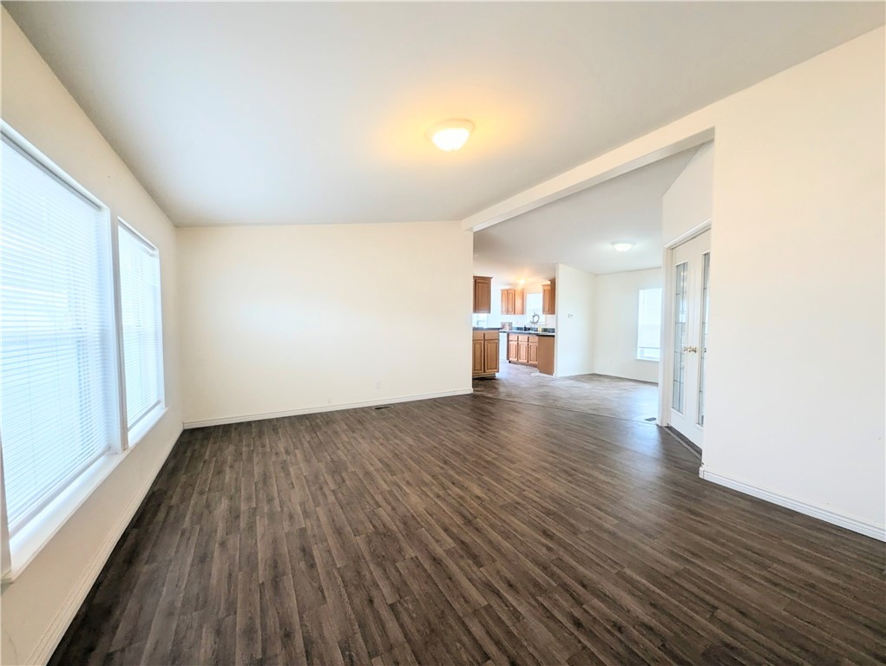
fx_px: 333
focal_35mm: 13
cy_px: 333
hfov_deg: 106.1
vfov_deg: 90.0
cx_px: 443
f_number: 2.2
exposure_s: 1/36.2
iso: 52
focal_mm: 1.95
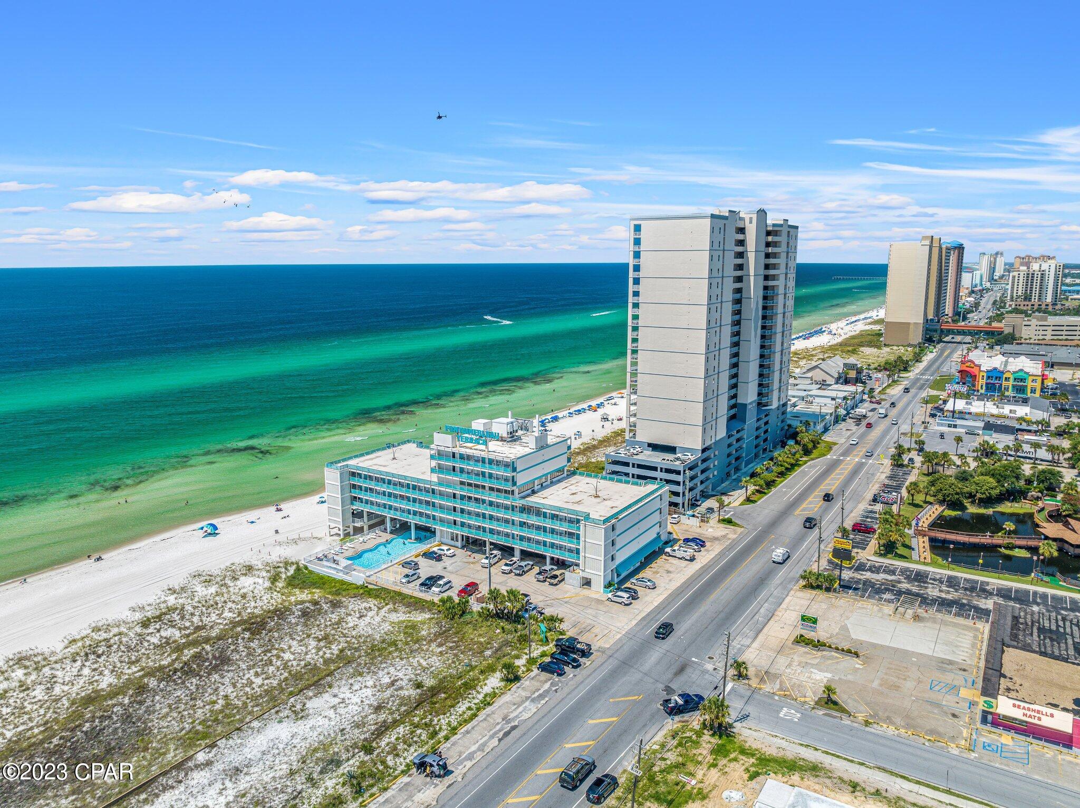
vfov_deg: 56.8
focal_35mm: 24
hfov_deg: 71.6
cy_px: 404
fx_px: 748
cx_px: 540
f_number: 2.8
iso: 100
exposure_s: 1/640
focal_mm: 12.29
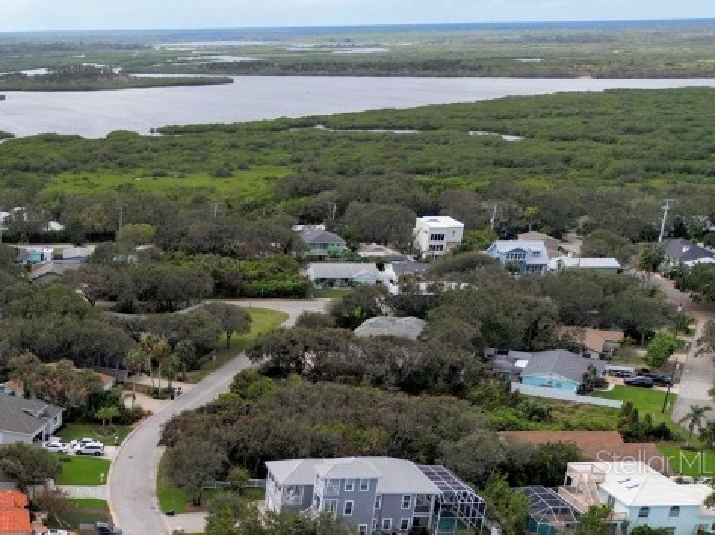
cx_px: -36
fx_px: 1073
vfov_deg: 27.2
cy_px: 461
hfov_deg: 33.1
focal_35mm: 52
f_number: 1.7
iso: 130
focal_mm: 6.72
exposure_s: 1/160
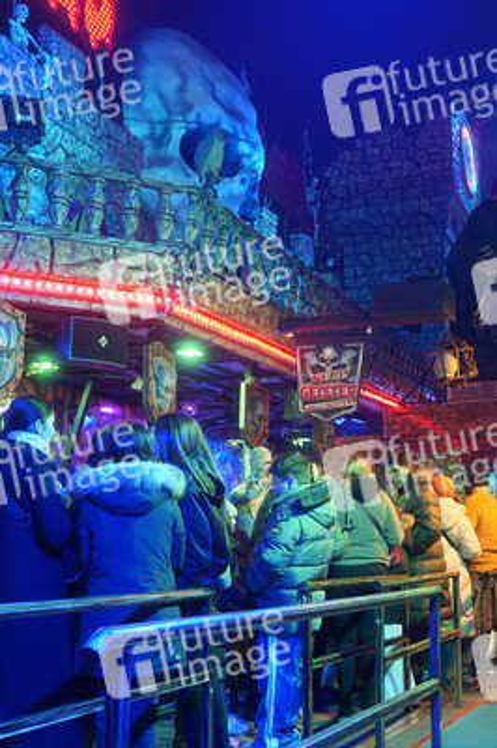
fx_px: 933
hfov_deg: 29.8
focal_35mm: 45
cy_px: 374
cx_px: 248
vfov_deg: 43.6
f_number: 4.5
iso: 640
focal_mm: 30
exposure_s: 1/50
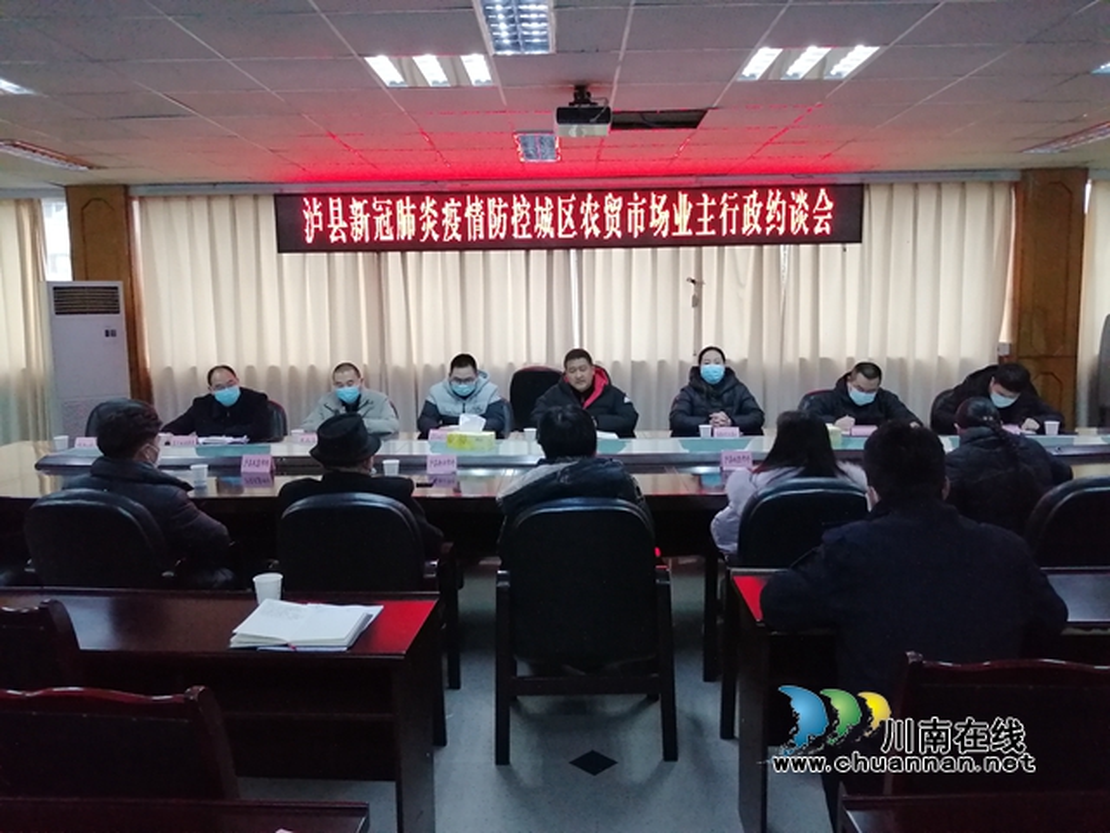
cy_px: 416
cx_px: 555
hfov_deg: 67.3
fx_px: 834
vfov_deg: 53.1
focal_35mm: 26
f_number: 1.8
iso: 500
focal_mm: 3.64
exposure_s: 1/100
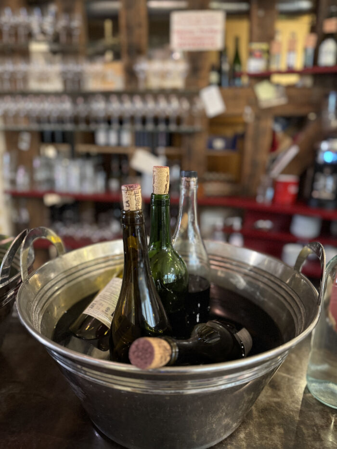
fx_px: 311
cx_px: 168
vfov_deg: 71.6
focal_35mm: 24
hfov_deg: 56.8
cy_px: 224
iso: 800
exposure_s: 1/25
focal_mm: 6.76
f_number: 1.78
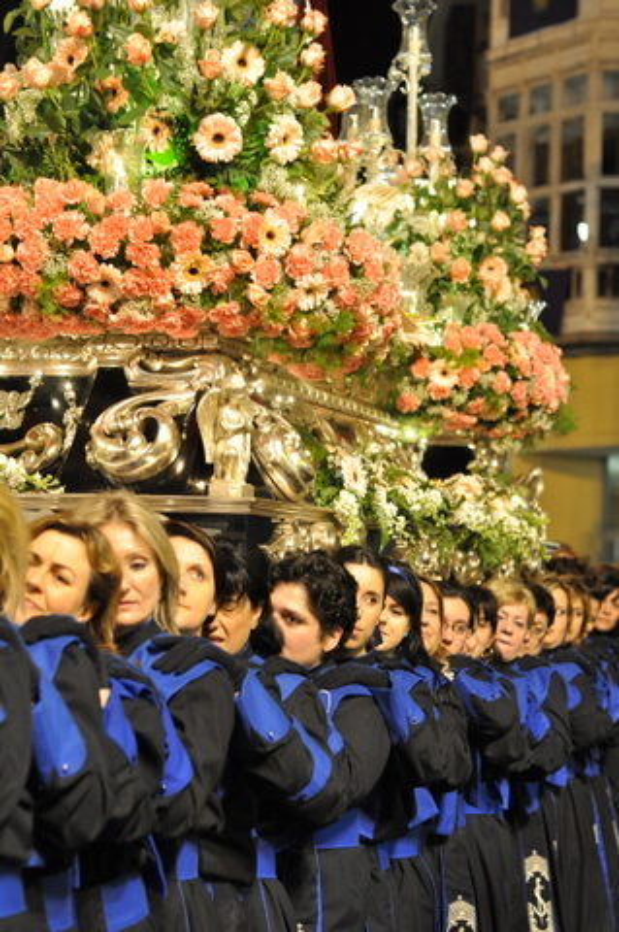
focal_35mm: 75
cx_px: 310
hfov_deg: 18.1
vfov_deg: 27.0
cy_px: 466
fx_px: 1938
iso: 800
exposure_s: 1/40
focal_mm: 50
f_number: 3.2
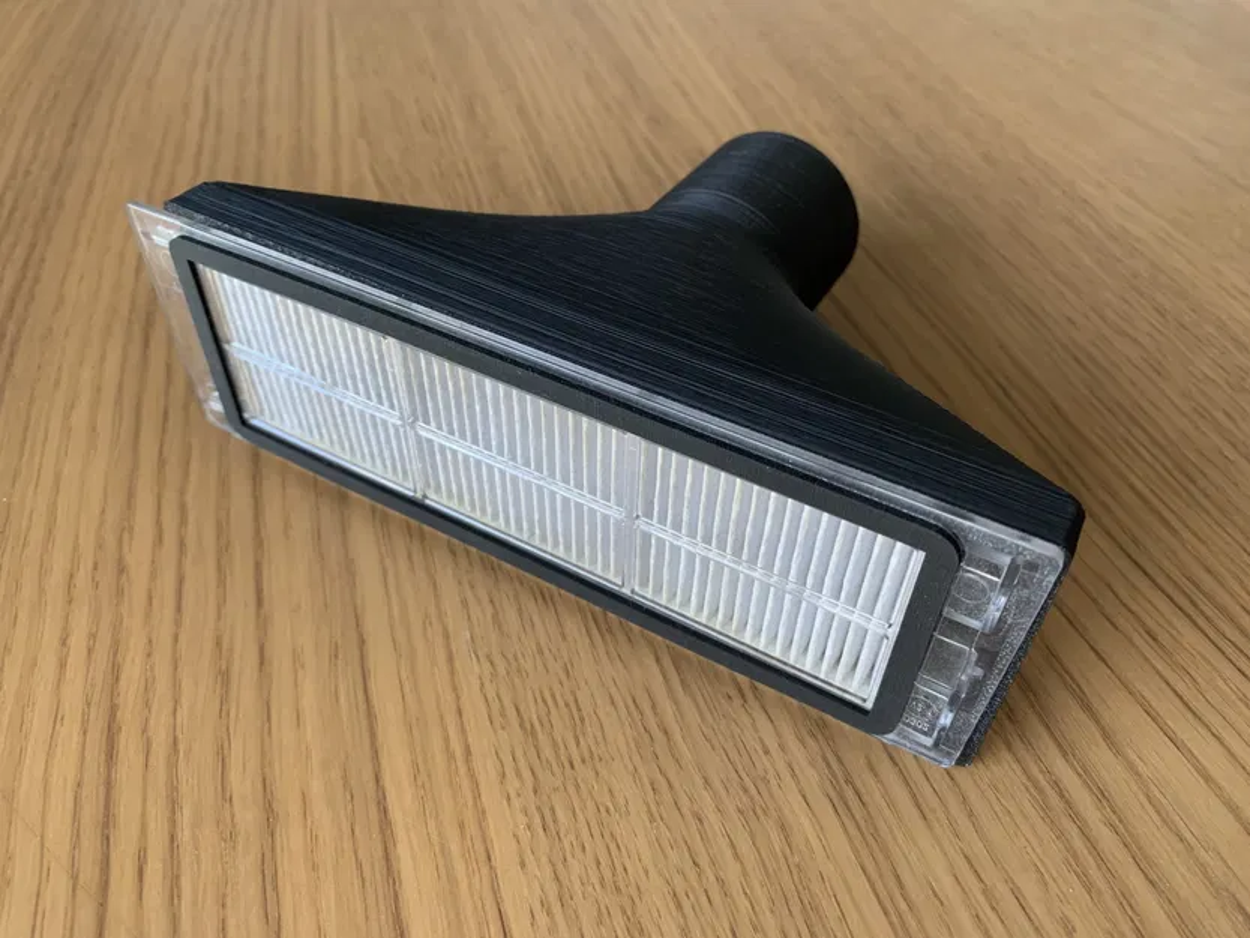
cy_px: 469
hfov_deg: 67.3
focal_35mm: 26
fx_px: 939
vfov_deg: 53.1
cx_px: 625
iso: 200
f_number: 1.8
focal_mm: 4.25
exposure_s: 1/60
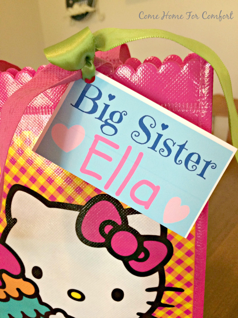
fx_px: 266
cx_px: 119
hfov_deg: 48.2
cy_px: 159
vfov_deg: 61.7
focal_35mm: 29
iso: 125
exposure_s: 1/30
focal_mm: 4.15
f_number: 2.2
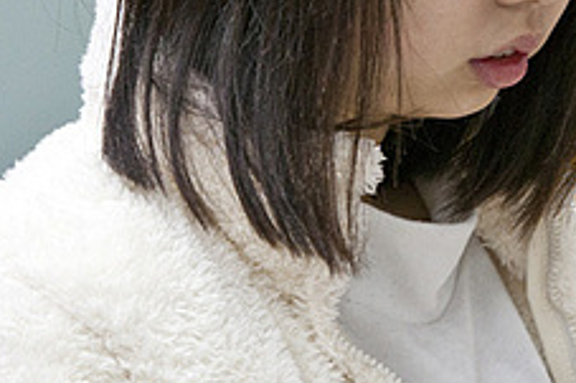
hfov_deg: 3.3
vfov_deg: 2.2
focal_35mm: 617
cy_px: 120
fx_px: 9865
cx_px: 416
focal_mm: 175
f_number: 4
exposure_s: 1/60
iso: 1000
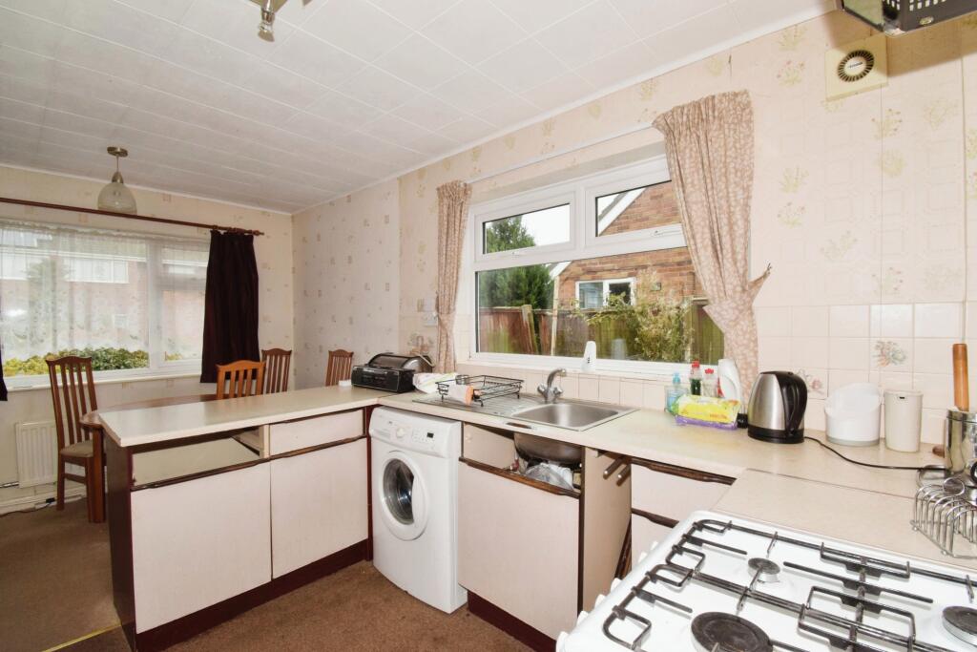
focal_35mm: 15
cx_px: 488
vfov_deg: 77.3
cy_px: 326
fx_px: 407
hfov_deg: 100.4
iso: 1000
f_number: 9
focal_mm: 10
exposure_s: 1/60
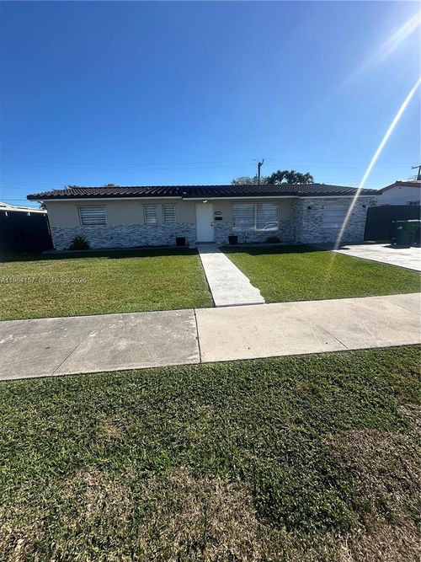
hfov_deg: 85.7
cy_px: 281
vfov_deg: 102.1
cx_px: 210
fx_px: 227
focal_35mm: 14
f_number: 2.2
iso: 50
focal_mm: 2.22
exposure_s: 1/2506
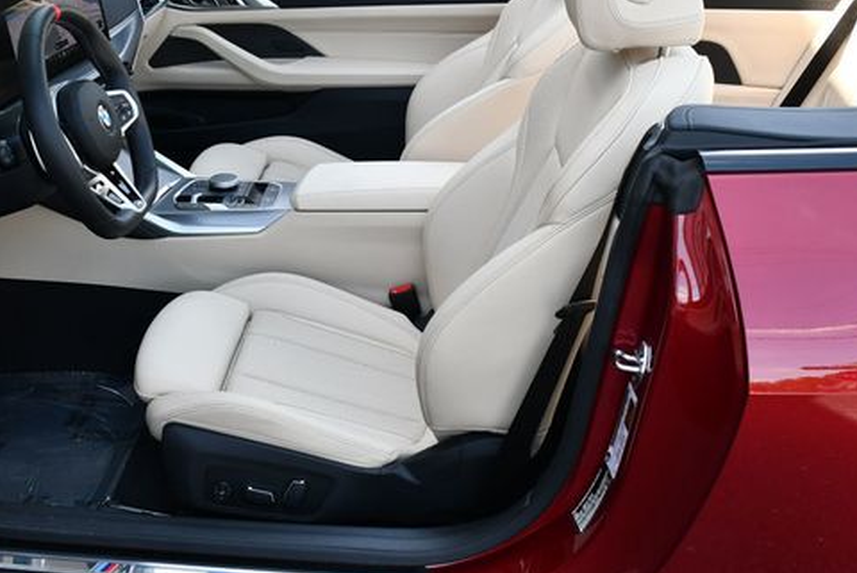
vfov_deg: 28.0
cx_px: 311
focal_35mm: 48
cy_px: 203
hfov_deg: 40.7
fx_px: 1144
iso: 360
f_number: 5.6
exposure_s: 1/250
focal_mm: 18
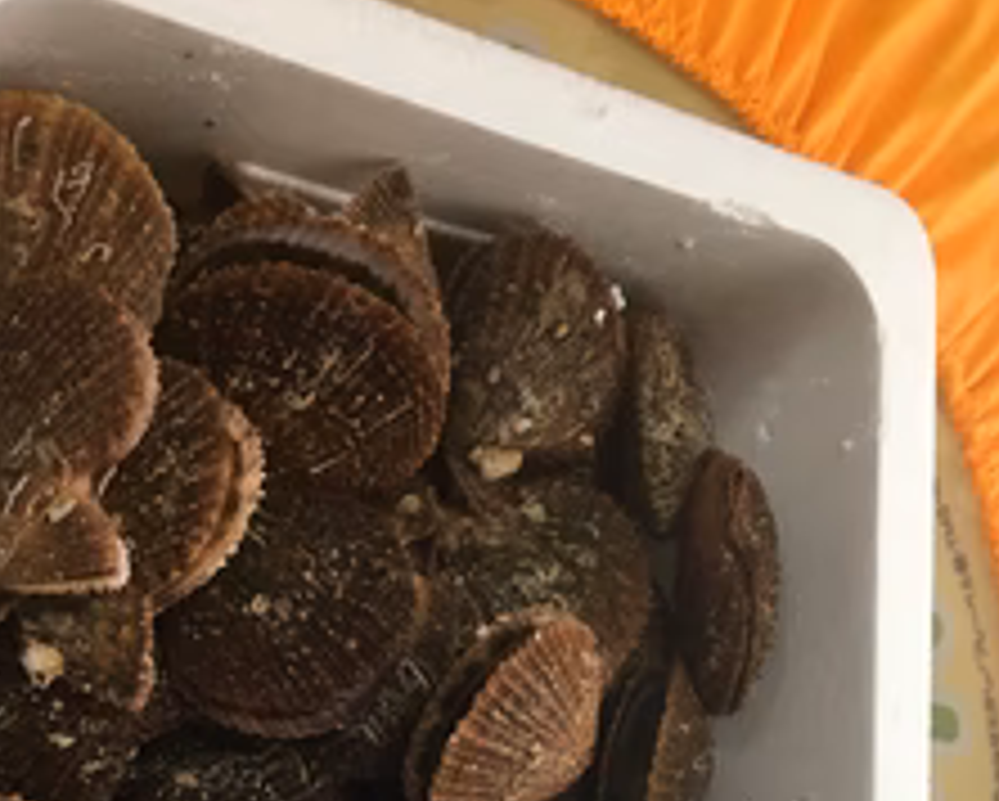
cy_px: 828
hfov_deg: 36.4
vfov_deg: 27.7
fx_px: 1509
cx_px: 369
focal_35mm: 51
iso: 40
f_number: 2.2
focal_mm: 4.15
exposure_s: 1/30
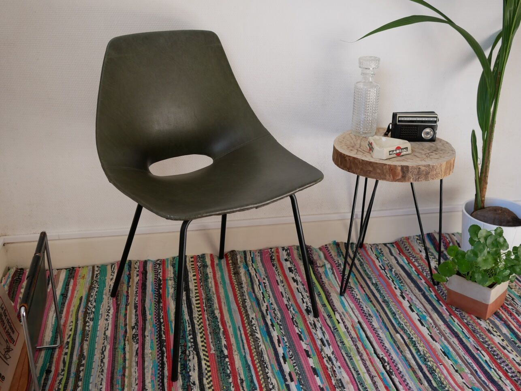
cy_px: 196
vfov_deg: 36.0
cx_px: 260
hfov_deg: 46.8
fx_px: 602
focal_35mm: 40
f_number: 2.5
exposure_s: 1/250
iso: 200
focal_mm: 20
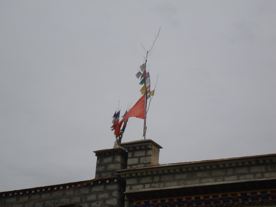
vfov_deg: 15.7
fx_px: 749
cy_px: 104
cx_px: 138
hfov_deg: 20.9
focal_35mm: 94
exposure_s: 1/250
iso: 50
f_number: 6
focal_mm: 16.7
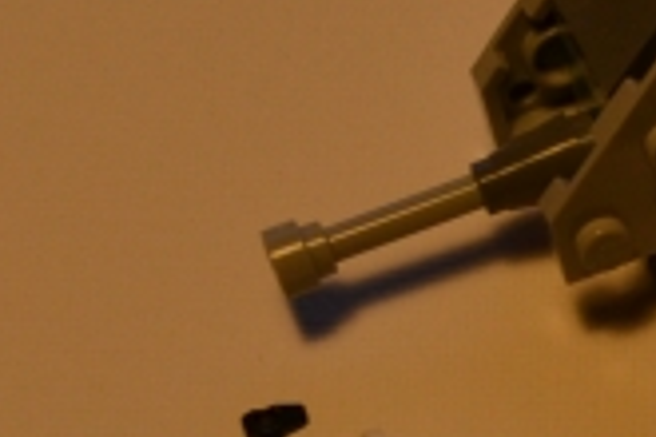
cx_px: 1181
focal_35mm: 233
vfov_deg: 5.9
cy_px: 276
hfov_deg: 8.5
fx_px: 4245
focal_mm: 32
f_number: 8
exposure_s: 1/125
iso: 400
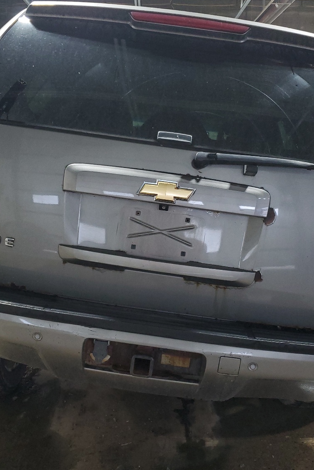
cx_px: 153
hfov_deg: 35.0
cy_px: 223
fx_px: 497
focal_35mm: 38
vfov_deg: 50.7
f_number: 1.5
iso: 161
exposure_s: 1/60.2
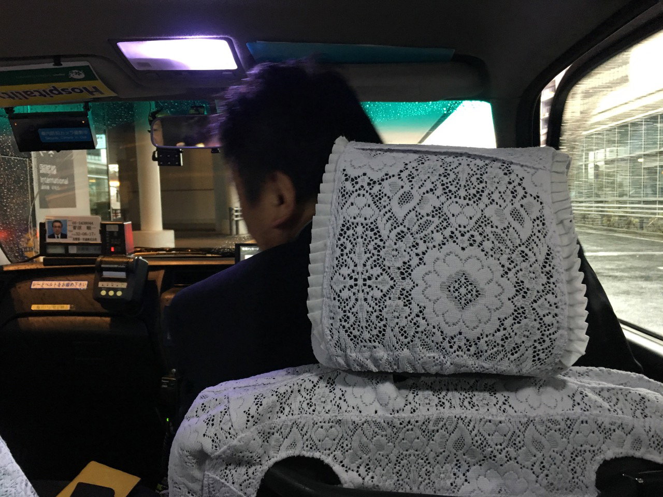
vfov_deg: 48.2
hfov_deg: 61.7
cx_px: 332
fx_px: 555
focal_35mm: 29
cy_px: 248
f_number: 2.2
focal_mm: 4.15
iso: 160
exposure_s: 1/33
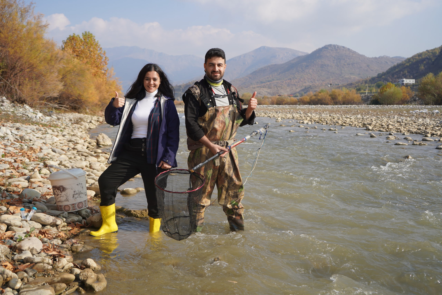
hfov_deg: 51.9
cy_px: 148
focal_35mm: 37
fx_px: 454
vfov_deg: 35.9
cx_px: 221
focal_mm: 37
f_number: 4.5
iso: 100
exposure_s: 1/640
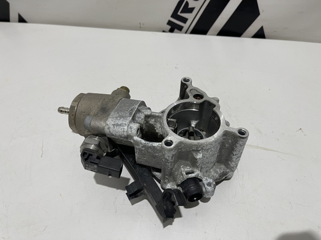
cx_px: 160
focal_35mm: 25
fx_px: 232
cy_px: 120
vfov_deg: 54.8
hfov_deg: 69.4
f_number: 1.6
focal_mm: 5.1
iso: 64
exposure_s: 1/50
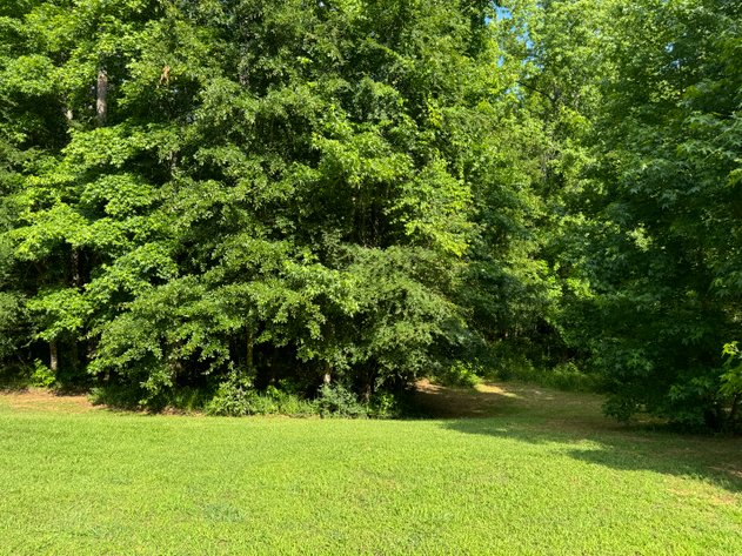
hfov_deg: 71.6
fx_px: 514
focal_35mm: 24
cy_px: 278
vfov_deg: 56.8
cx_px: 371
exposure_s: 1/1261
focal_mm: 6.76
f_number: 1.78
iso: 80
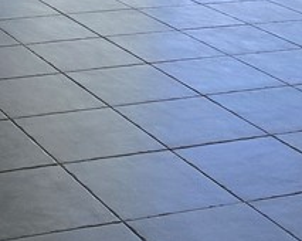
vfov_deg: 12.5
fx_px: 964
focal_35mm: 108
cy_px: -241
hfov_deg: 17.2
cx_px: -34
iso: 200
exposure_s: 1/120
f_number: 1.7
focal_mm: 6.3
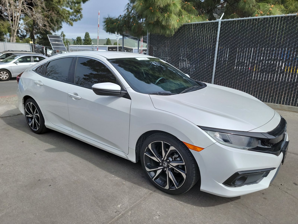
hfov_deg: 71.6
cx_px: 149
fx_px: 207
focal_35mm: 24
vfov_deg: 56.8
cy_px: 112
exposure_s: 1/1002
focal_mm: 6.7
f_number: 1.8
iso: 50
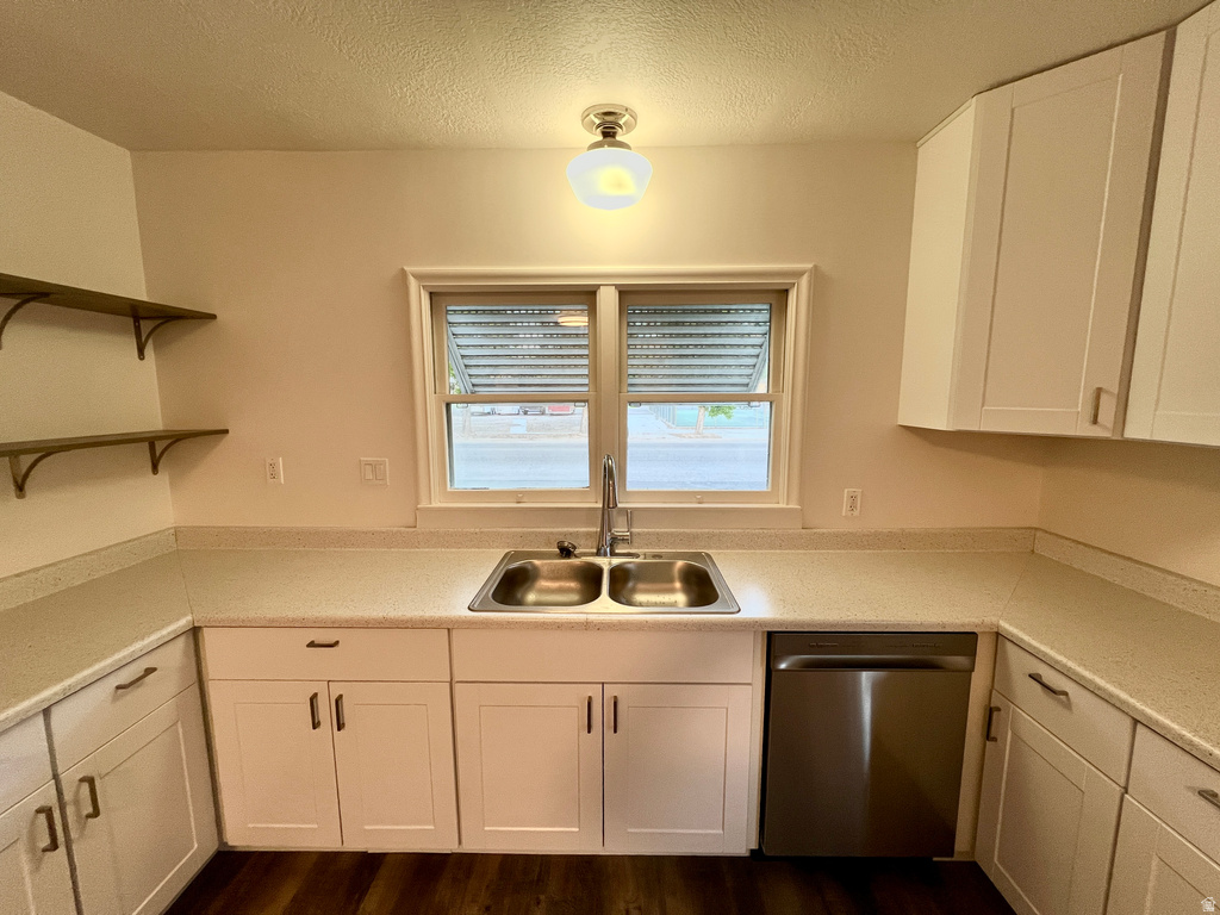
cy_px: 458
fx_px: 458
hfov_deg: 106.2
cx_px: 610
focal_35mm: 13
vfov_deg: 89.9
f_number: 1.8
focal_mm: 1.57
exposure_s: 1/120
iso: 200
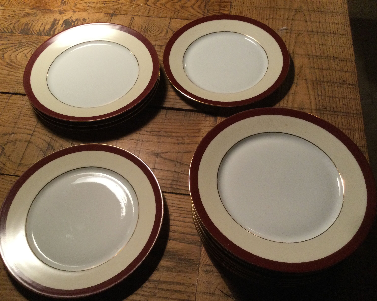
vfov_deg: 44.5
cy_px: 154
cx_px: 192
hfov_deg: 54.2
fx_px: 368
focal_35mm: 33
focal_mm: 3.3
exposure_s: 1/33
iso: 200
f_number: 2.4
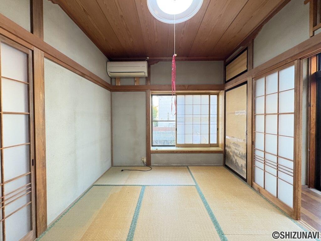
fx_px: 130
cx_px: 160
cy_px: 120
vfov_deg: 85.7
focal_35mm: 14
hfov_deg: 102.1
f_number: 2.2
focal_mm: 2.22
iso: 400
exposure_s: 1/60
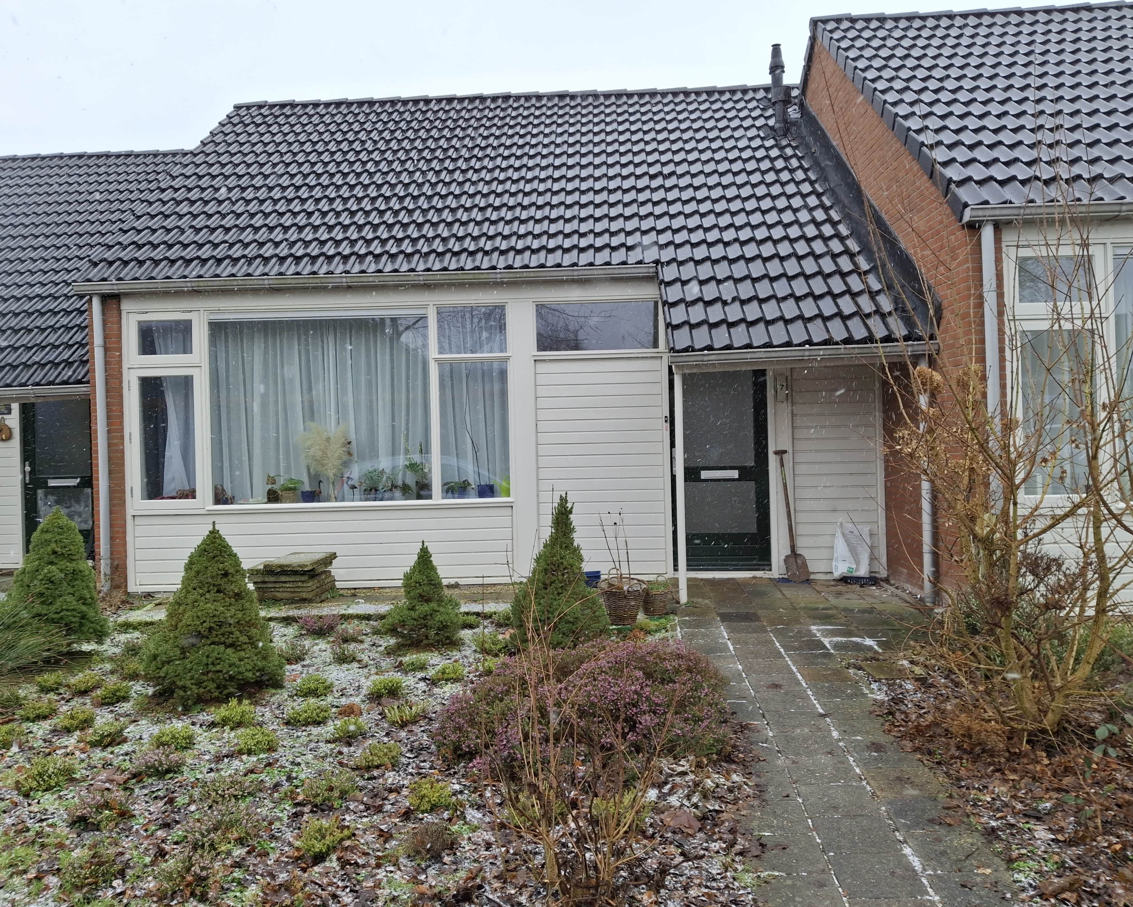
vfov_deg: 53.2
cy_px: 441
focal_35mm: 27
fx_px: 905
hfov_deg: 64.1
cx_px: 583
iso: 25
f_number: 1.8
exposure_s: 1/168
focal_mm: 4.7
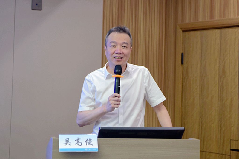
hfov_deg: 28.8
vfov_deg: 19.5
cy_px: 80
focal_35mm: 70
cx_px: 120
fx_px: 465
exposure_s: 1/50
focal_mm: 70
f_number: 3.5
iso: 800
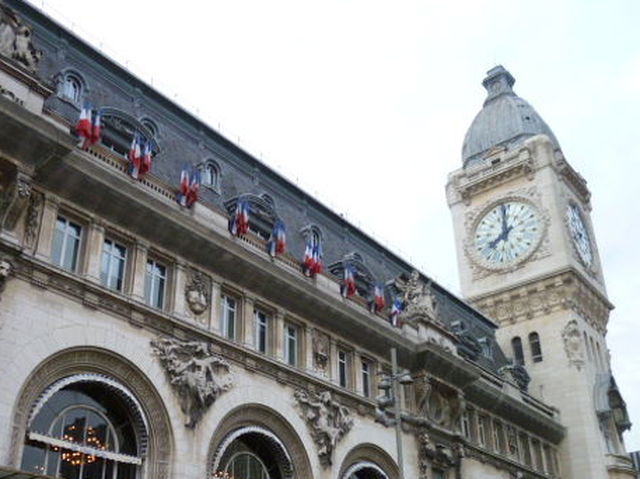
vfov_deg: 38.1
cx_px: 234
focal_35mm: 37
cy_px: 323
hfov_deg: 49.6
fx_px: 684
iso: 160
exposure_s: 1/250
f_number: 2.5
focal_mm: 4.7
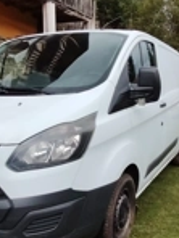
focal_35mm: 46
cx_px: 79
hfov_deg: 31.5
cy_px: 138
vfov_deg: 41.1
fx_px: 317
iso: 100
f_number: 2.2
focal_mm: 1.43
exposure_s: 1/234
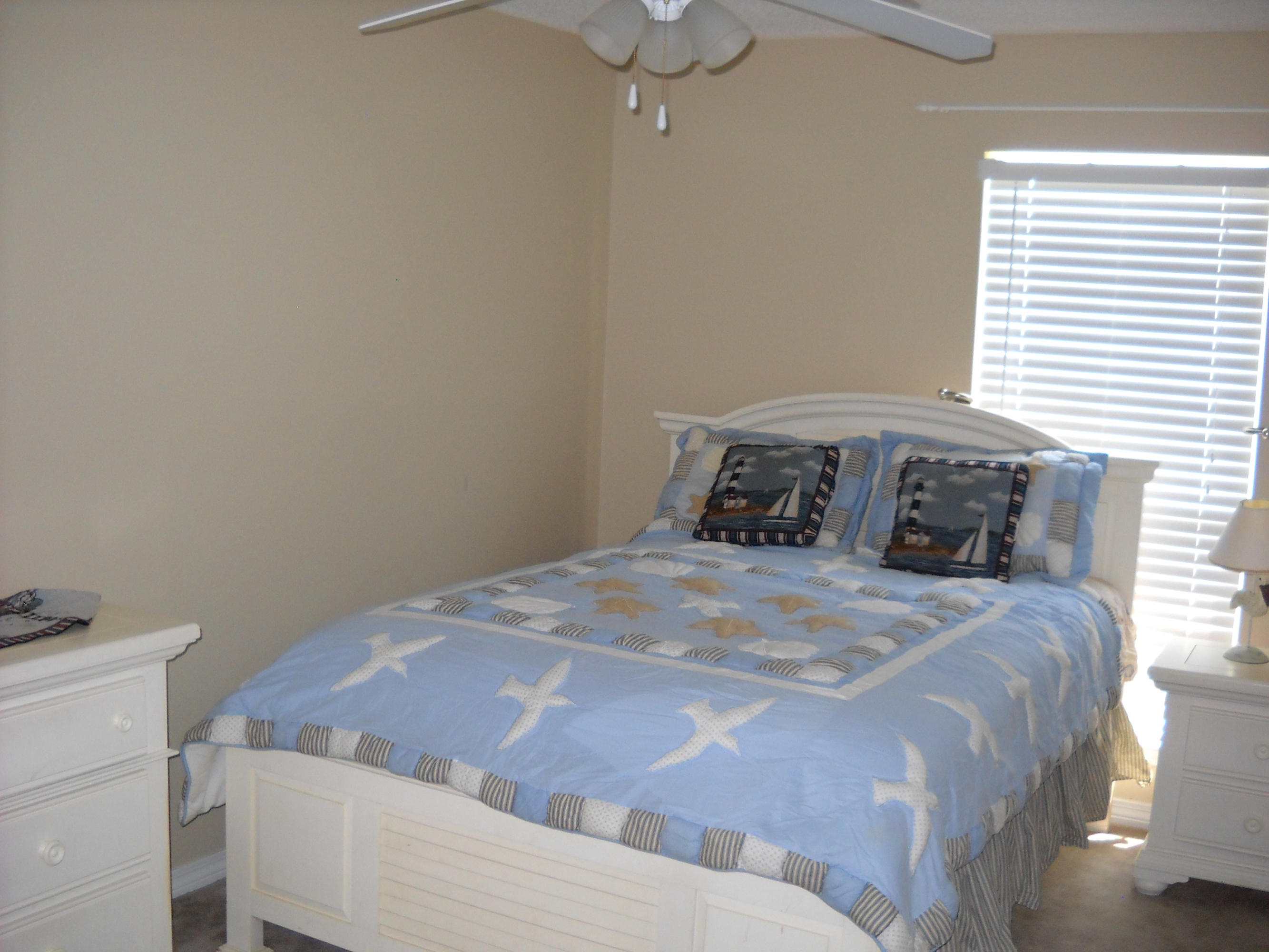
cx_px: 634
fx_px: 1503
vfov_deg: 35.1
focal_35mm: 41
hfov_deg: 45.8
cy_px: 476
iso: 200
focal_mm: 6.72
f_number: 3.1
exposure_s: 1/30
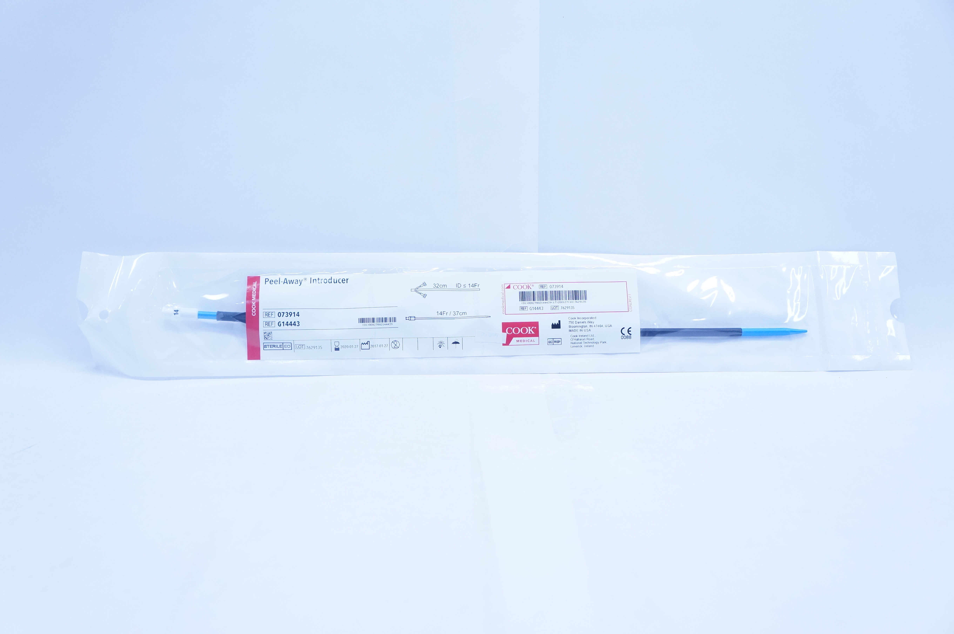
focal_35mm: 36
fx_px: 953
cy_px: 317
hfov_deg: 53.2
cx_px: 477
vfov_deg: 36.8
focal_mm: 24
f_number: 5
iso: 800
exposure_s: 1/200
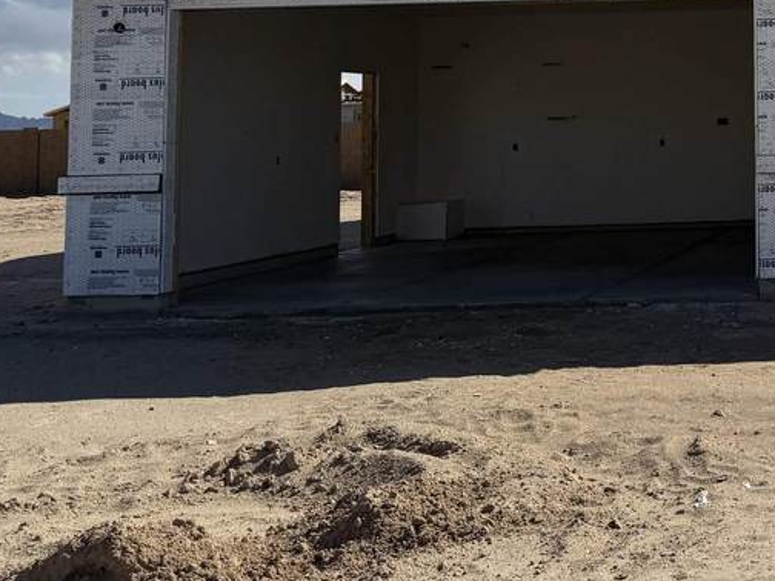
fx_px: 1366
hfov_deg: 27.6
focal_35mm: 61
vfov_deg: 23.2
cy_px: 17
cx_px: 941
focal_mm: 6.76
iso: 80
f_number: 1.78
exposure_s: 1/8130
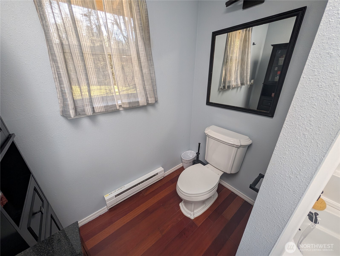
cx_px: 170
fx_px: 118
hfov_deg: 110.5
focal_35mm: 12
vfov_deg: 94.6
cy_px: 128
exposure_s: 1/258
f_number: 1.7
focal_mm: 2.02
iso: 115
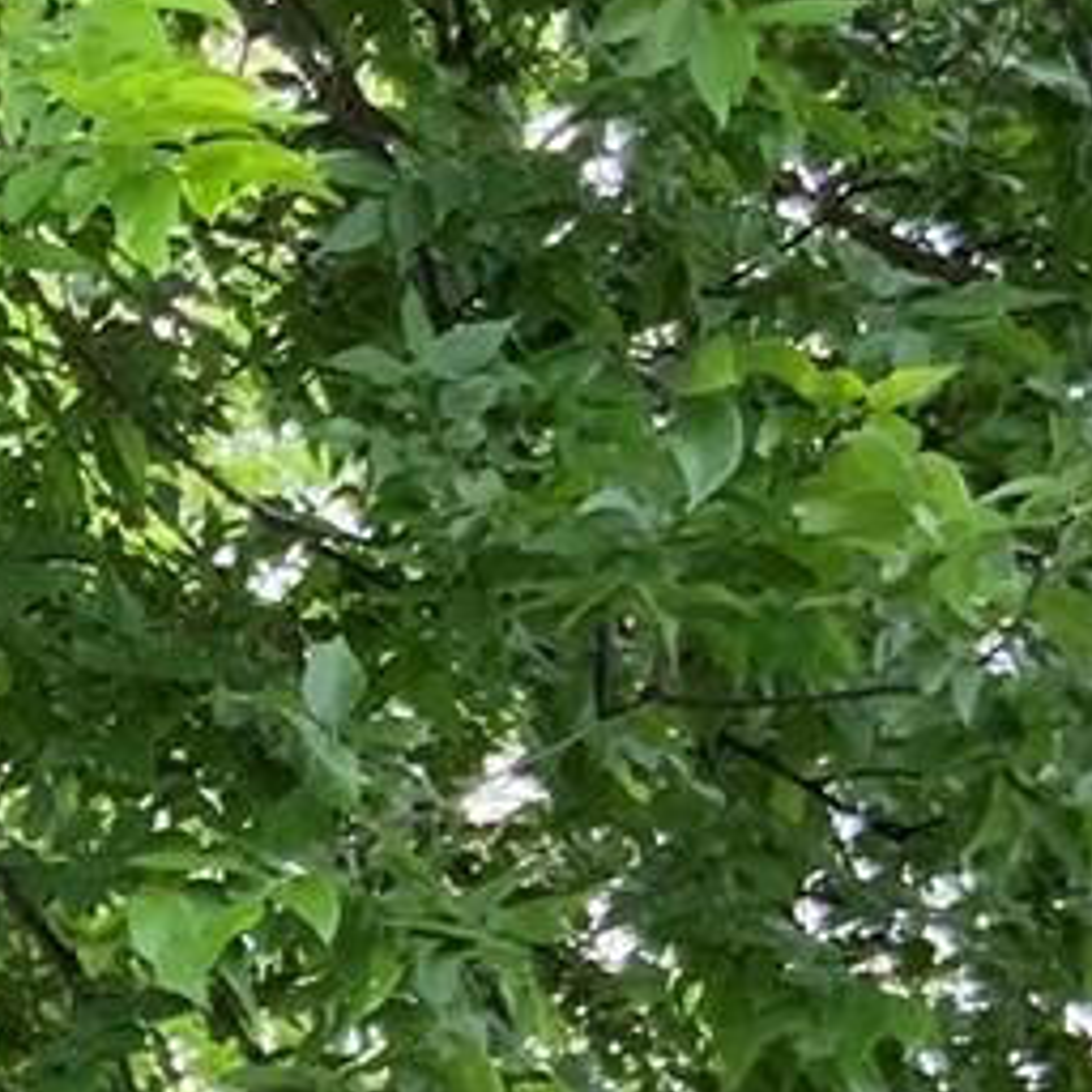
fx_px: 7317
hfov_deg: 7.9
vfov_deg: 8.5
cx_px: -1493
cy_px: 1237
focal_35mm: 205
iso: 20
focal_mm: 3
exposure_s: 1/122
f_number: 1.8
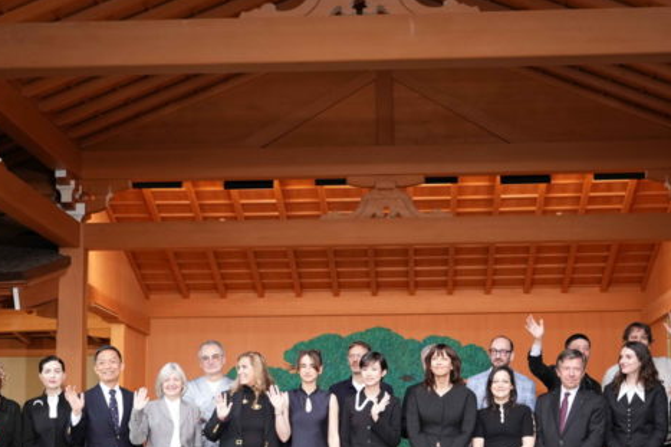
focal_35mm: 72
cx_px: 346
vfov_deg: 18.9
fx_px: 1341
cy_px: 284
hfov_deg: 28.1
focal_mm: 48
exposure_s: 1/400
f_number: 4
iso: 2000
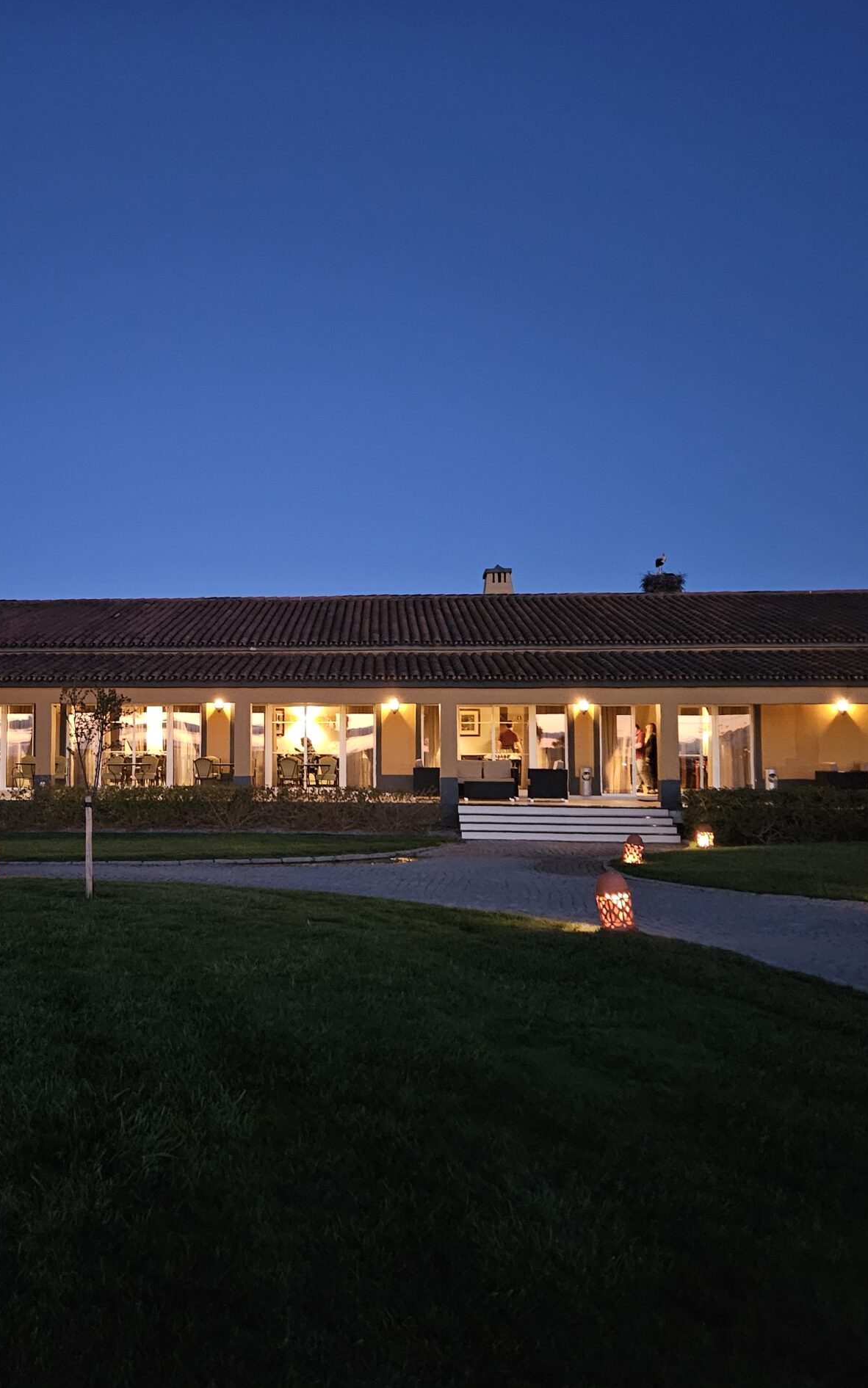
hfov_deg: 37.6
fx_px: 1249
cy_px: 691
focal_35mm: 33
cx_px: 242
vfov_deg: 58.1
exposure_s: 1/20
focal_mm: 5.4
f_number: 1.8
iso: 1250
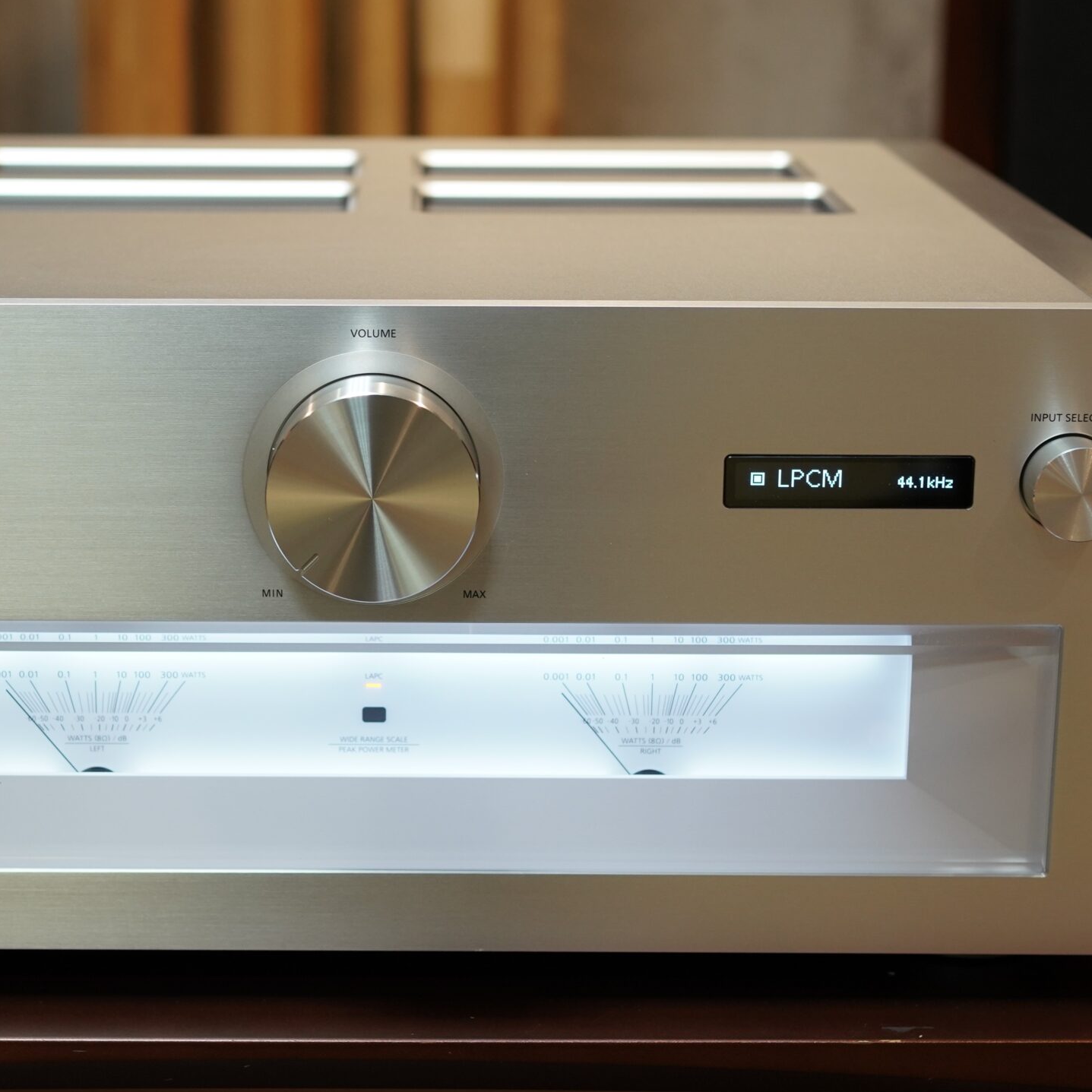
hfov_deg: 32.0
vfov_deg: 32.2
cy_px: 475
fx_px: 1892
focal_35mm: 53
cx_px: 375
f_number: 3.5
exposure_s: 1/40
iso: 640
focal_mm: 35
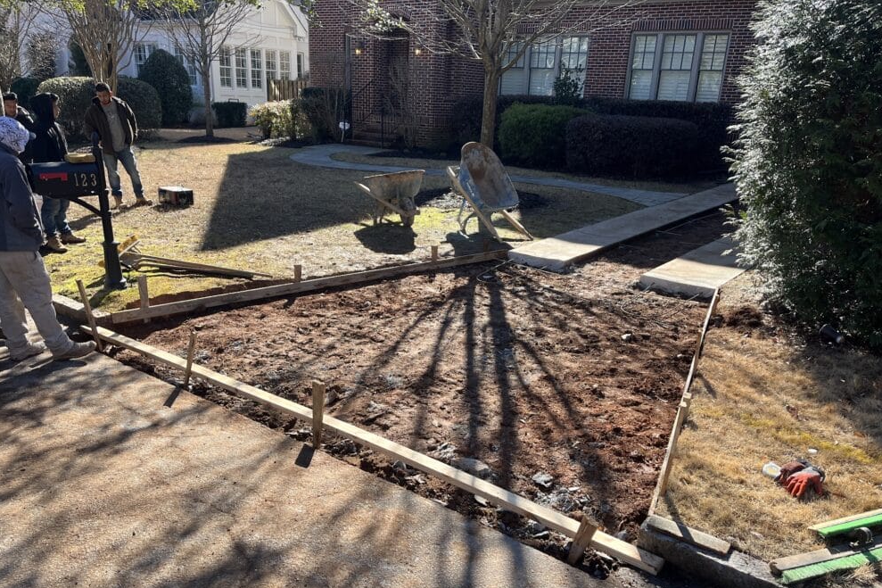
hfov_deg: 65.5
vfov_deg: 46.2
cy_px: 342
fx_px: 686
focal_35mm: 28
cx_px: 441
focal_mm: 5.1
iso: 50
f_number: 1.6
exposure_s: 1/1009
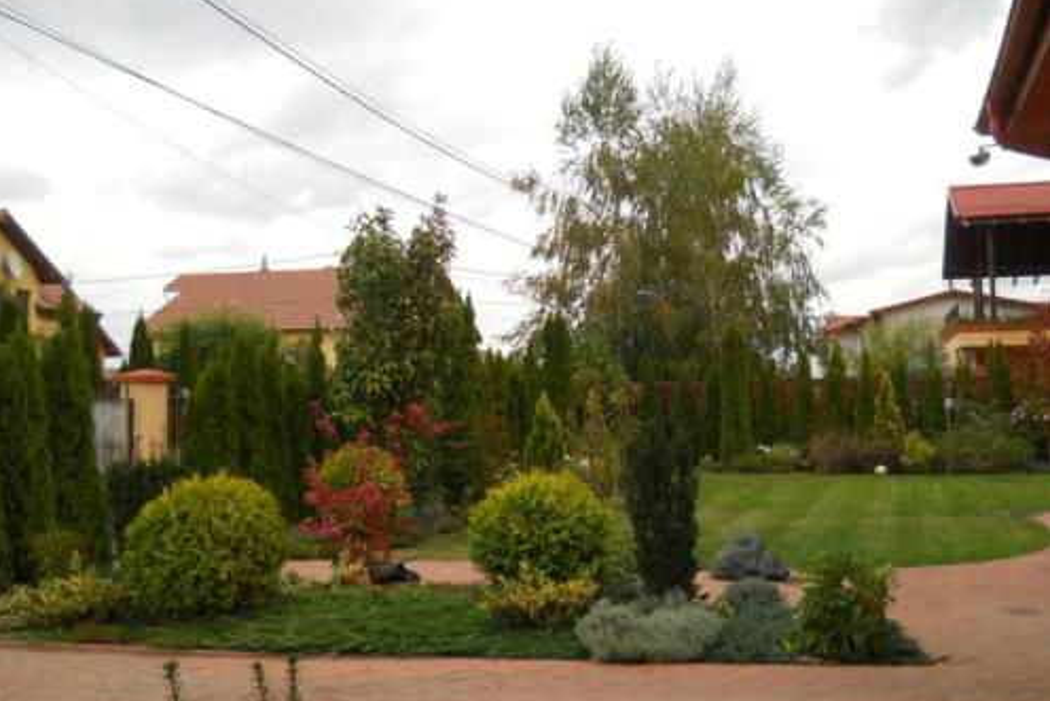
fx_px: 1254
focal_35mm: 43
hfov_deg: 45.4
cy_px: 372
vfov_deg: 31.2
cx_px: 523
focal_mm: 6.72
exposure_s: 1/400
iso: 80
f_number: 3.1
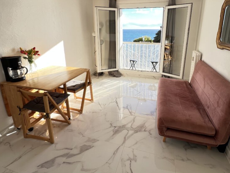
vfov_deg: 70.1
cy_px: 62
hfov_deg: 87.5
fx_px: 120
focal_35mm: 18
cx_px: 126
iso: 32
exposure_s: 1/196
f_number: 1.8
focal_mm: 1.57
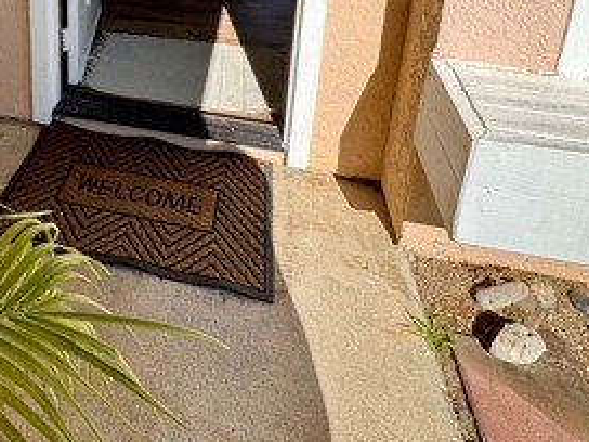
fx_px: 562
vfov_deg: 35.8
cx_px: 117
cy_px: -58
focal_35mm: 33
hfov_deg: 51.8
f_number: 2.2
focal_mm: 2.22
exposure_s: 1/771
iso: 50
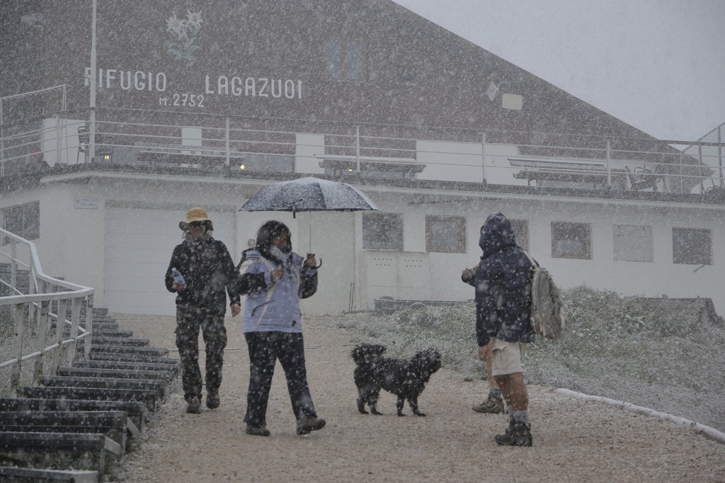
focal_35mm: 128
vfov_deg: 10.7
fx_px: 2567
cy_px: 242
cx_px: 362
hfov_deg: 16.1
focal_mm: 85
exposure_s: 1/160
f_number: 6.3
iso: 100
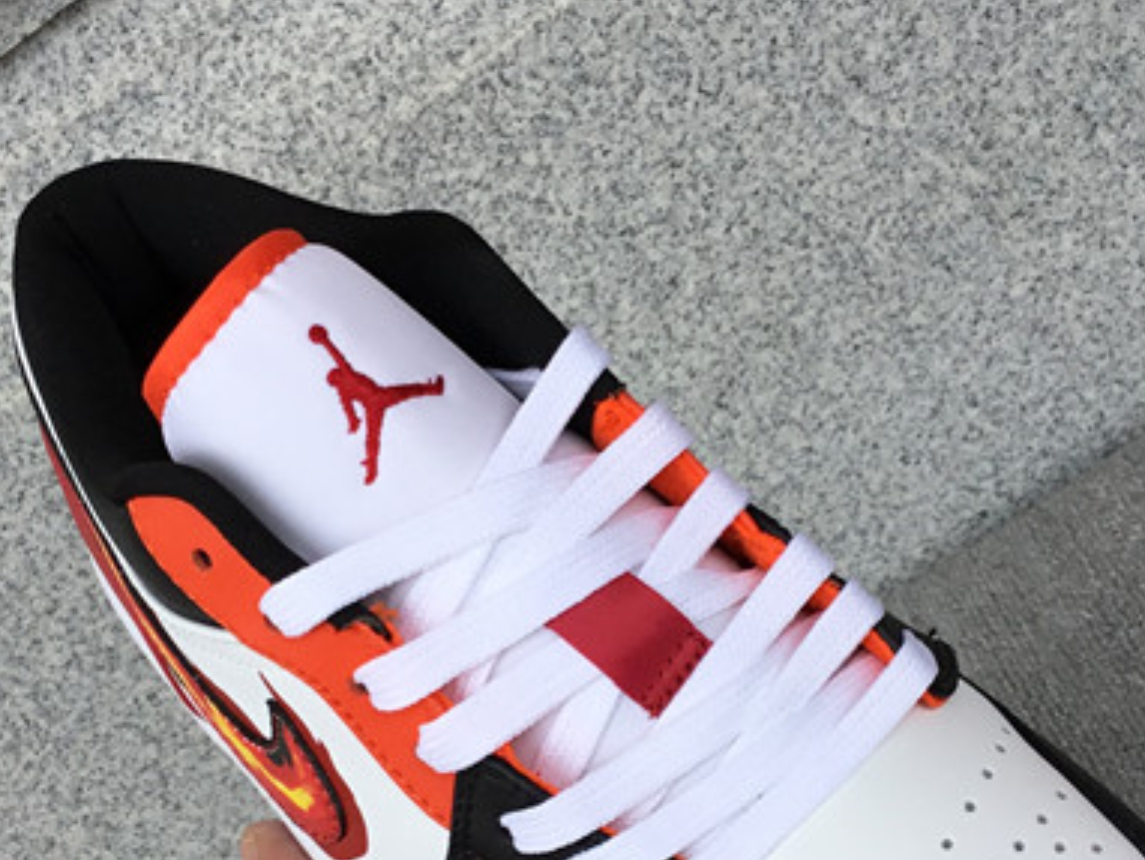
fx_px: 2416
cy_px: 664
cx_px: 602
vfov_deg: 20.0
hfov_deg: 26.7
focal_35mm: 73
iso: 25
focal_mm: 3.3
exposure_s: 1/306
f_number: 2.4
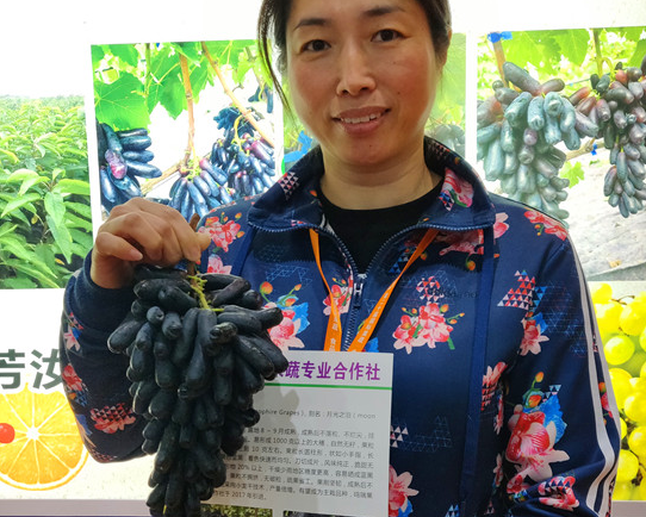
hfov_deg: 50.3
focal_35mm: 36
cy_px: 266
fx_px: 689
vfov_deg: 41.2
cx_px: 312
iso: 125
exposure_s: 1/50
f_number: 1.7
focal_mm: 4.25
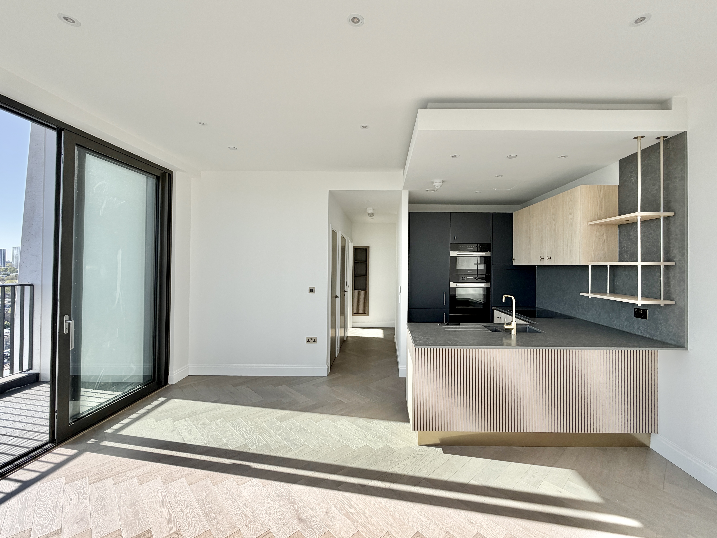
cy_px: 269
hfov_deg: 102.1
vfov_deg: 85.7
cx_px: 358
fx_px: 290
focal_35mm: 14
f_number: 2.2
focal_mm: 2.22
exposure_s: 1/502
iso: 50
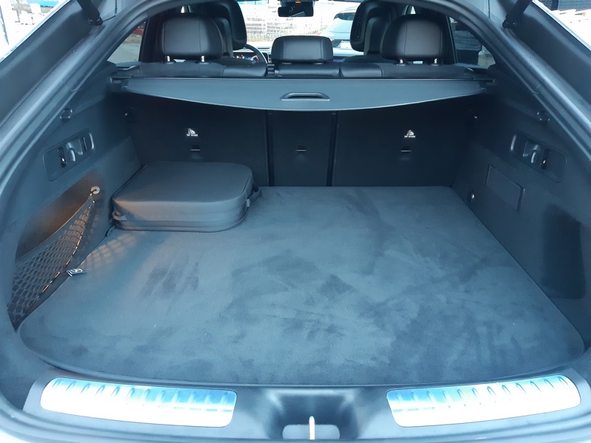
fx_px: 444
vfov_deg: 53.1
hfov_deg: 67.3
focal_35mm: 26
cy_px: 222
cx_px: 296
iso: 640
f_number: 1.7
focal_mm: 3.92
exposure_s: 1/20
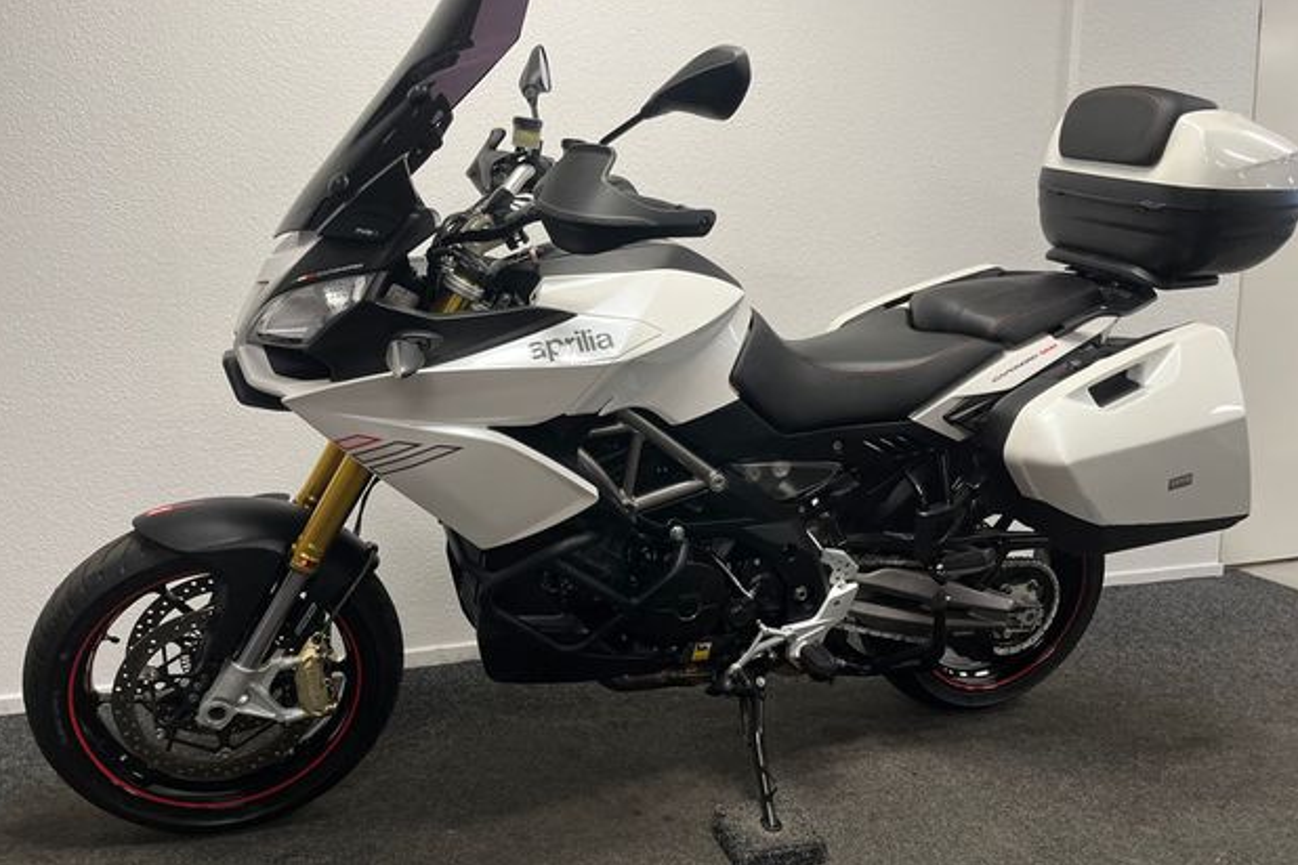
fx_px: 1009
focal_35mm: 28
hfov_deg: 65.5
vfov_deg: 46.3
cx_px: 662
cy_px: 382
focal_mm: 5.1
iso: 125
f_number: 1.6
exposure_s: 1/100
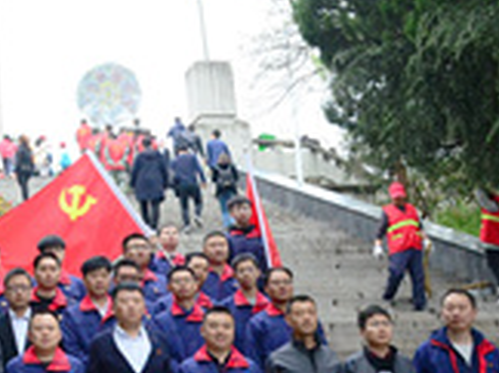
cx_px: -59
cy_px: 168
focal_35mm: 64
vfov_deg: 22.9
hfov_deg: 27.5
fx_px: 921
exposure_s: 1/250
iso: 1600
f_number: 8
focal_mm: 16
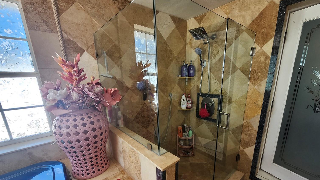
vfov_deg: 69.7
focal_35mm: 15
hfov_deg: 102.9
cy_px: 110
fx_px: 127
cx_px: 166
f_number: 2.2
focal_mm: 1.74
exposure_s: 1/120
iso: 64
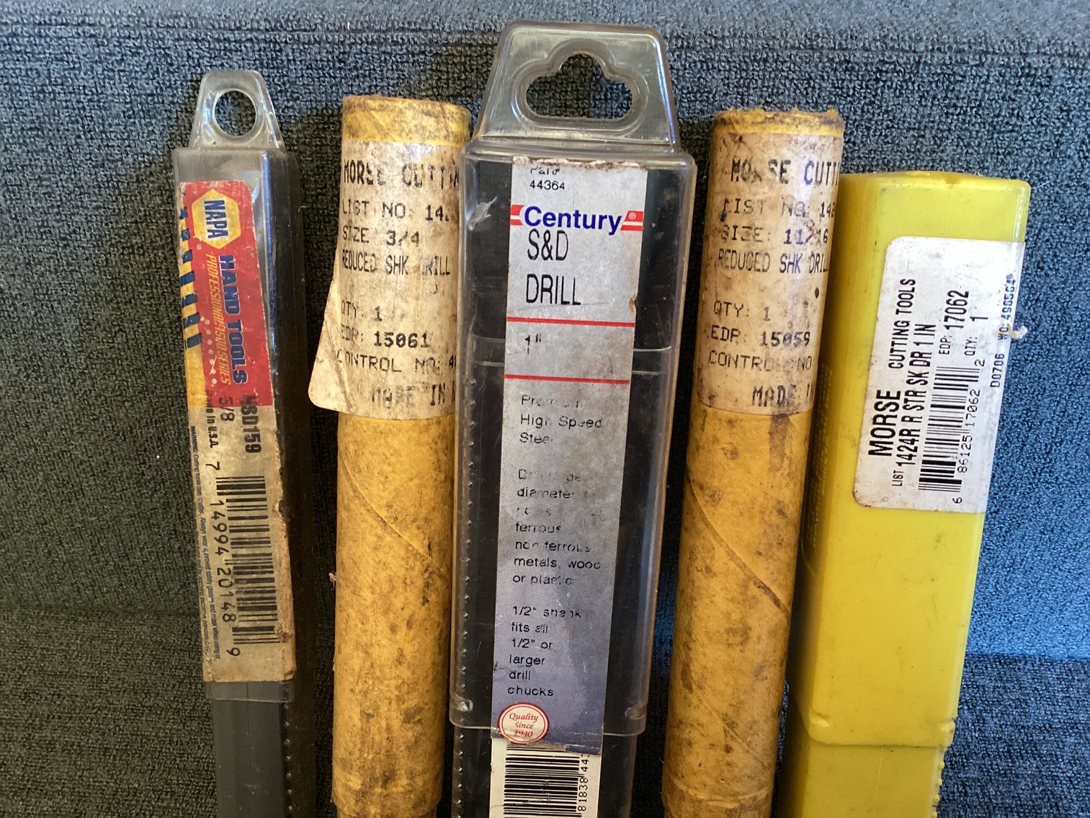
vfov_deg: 45.4
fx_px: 976
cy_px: 409
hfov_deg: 58.3
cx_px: 545
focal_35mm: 31
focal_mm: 3.3
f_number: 2.4
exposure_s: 1/60
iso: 200
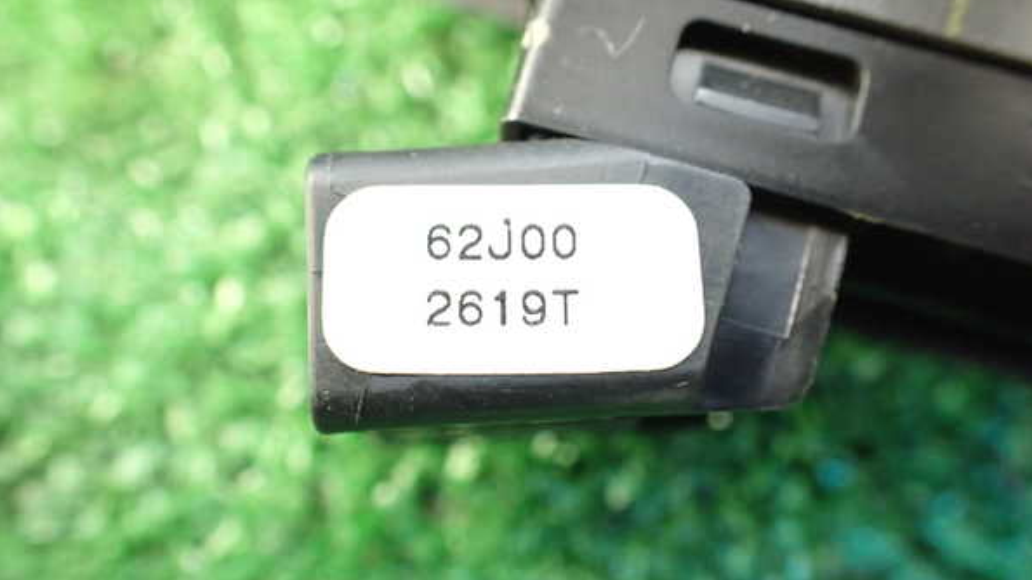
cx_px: 518
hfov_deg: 59.5
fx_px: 903
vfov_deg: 35.6
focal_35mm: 33
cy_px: 293
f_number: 2.3
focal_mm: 5.4
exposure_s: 1/30
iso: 1000
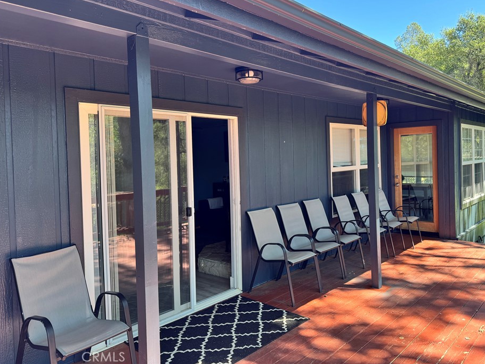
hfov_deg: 65.1
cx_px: 268
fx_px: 378
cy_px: 160
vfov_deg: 51.3
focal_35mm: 27
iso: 64
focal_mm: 6.76
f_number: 1.78
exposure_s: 1/202
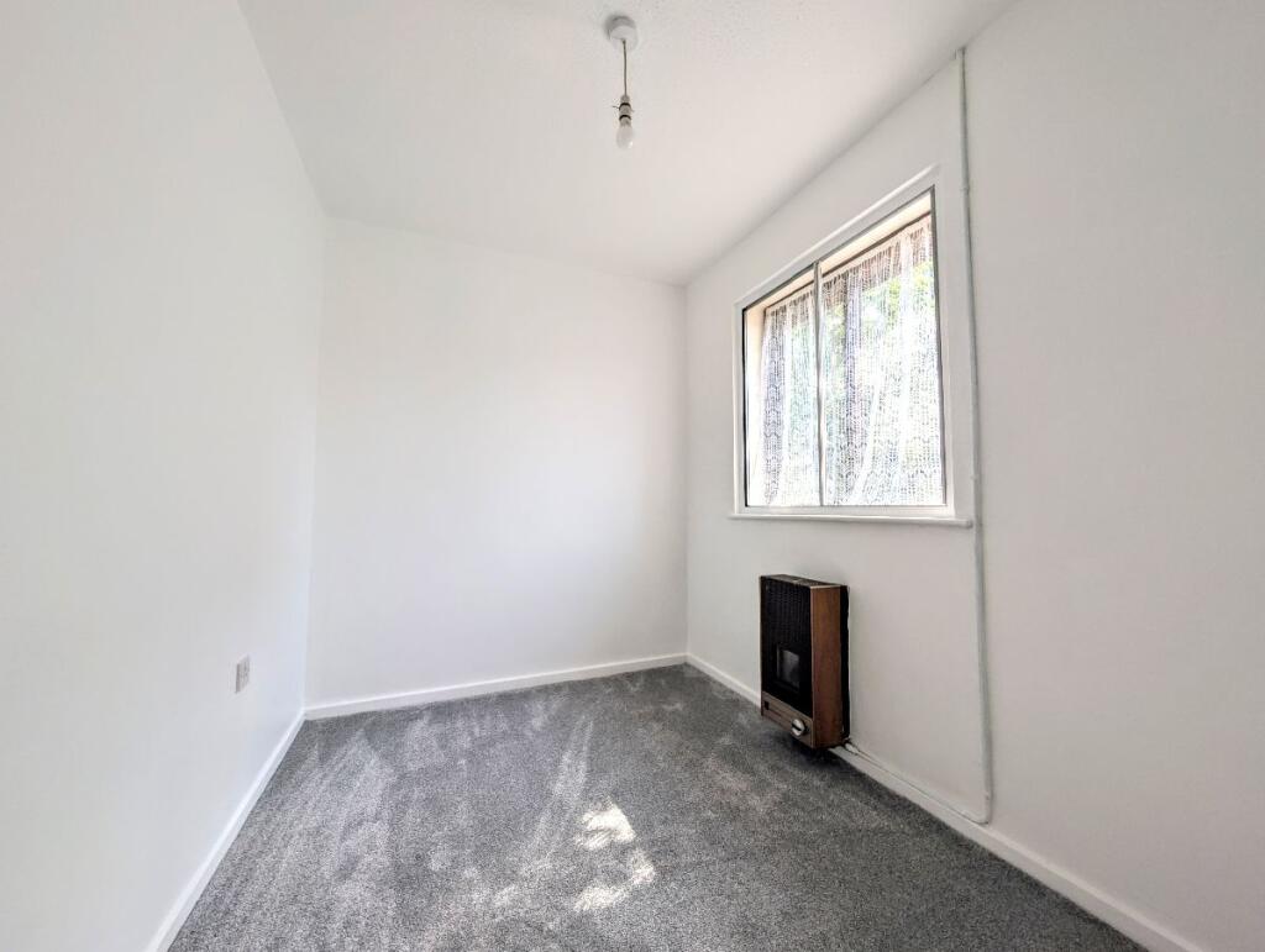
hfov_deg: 110.5
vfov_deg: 94.6
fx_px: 439
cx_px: 632
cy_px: 476
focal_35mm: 12
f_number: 1.7
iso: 55
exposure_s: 1/343
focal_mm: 2.02
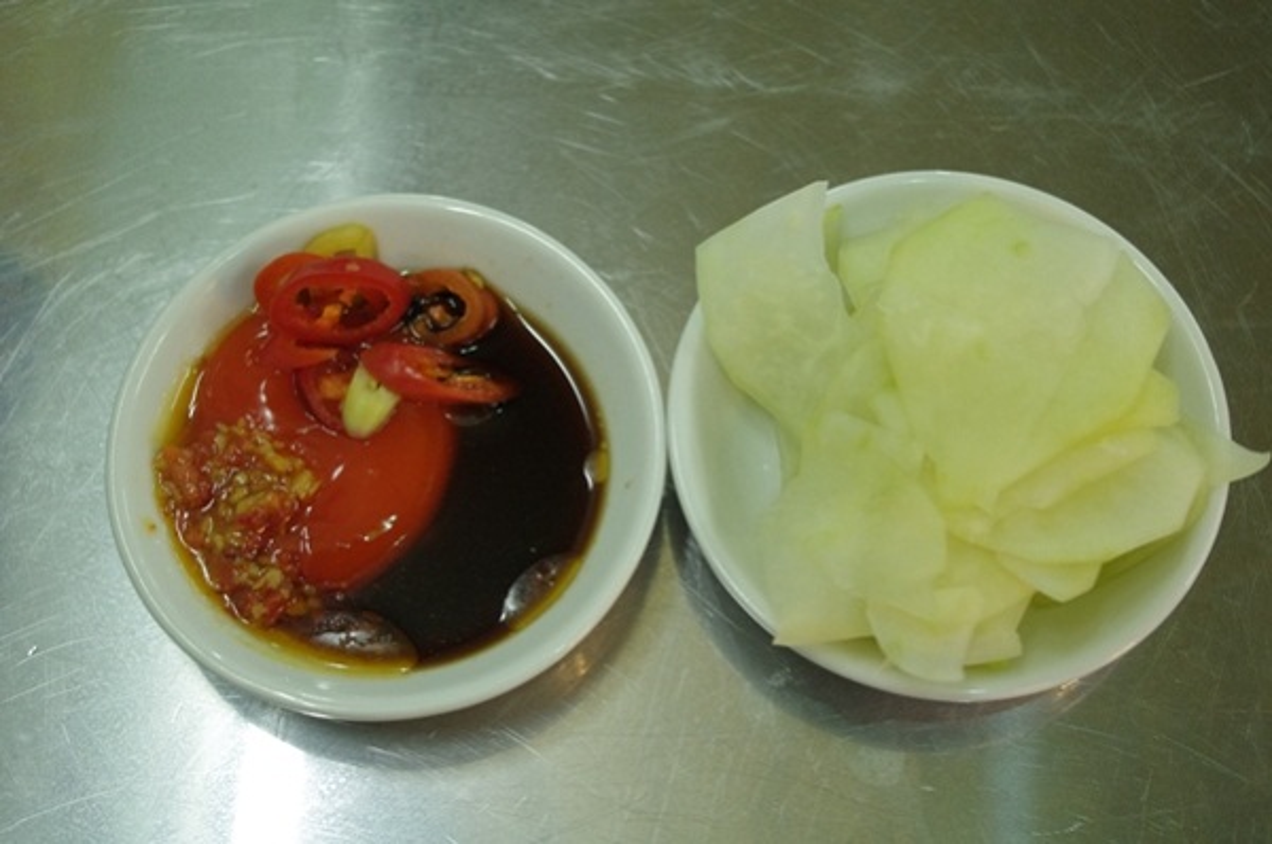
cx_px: 636
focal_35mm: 52
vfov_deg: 25.9
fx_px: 1834
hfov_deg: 38.2
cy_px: 422
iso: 1600
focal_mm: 35
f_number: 4.5
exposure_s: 1/50
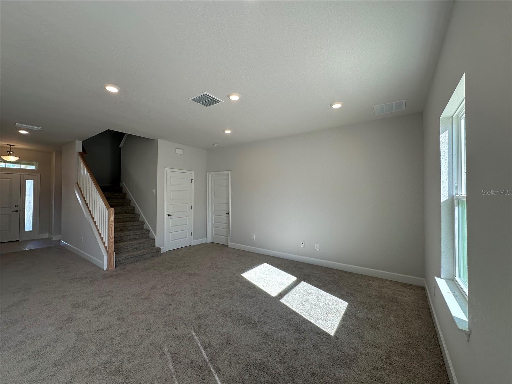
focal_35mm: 14
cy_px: 192
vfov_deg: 85.7
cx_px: 256
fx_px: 207
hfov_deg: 102.1
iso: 40
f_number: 2.2
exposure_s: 1/160
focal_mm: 2.22
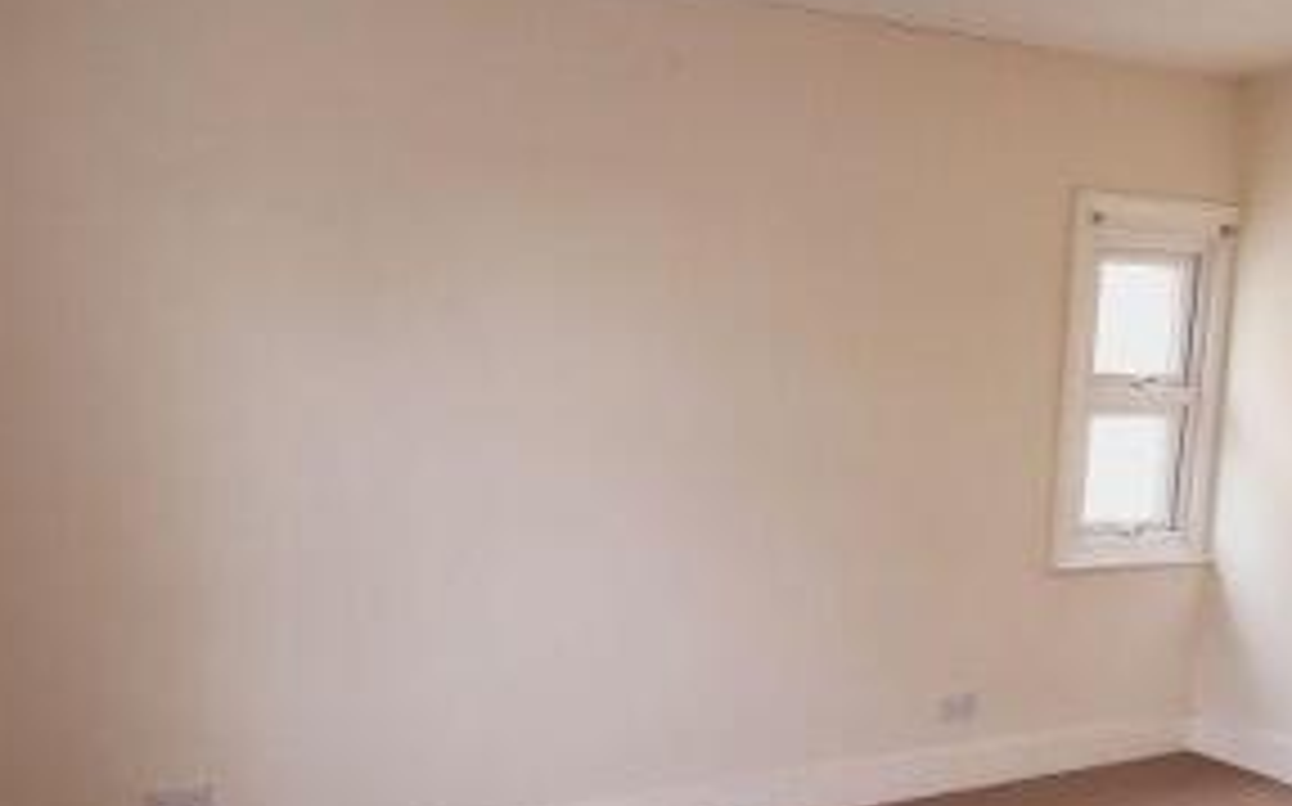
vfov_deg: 44.0
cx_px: 605
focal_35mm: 28
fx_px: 985
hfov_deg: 66.4
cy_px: 525
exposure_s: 1/50
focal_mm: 2.2
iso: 160
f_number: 2.2
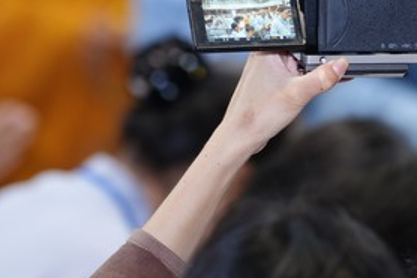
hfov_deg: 5.9
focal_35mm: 351
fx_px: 4063
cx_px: 242
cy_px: 4
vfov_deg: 3.9
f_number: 2.8
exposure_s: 1/100
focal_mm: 150
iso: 800
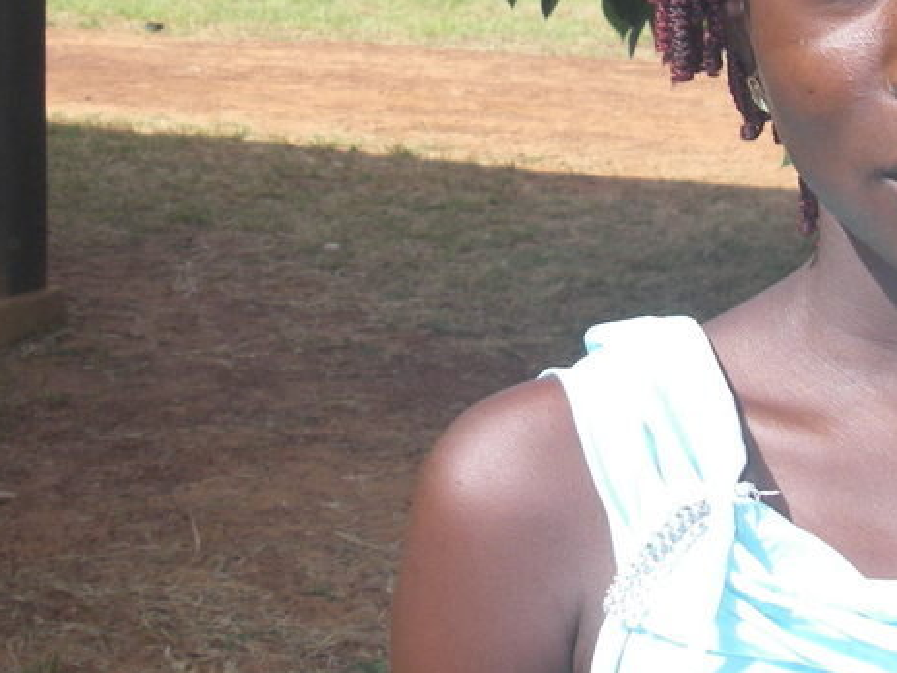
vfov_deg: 17.3
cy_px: 45
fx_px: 2176
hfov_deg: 23.2
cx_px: 579
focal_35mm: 84
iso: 64
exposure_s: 1/320
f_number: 3.3
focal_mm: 6.3
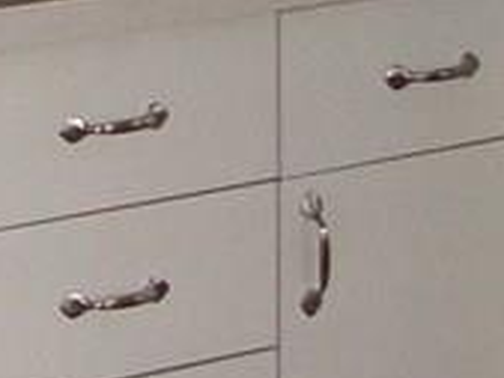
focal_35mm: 218
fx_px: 3176
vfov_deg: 6.7
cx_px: -400
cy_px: -246
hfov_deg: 8.7
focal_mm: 6
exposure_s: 1/64
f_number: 2.7
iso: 140
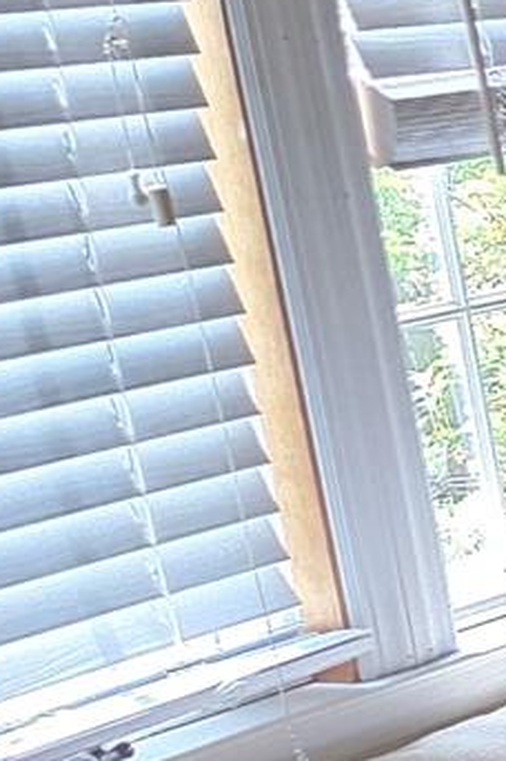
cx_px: 2137
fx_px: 3021
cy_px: 608
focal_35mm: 143
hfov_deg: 6.9
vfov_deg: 14.3
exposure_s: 1/120
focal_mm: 5.4
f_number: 1.8
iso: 160
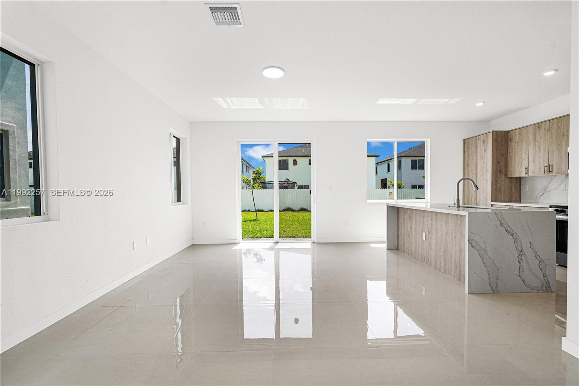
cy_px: 193
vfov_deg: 73.7
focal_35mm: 16
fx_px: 257
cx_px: 290
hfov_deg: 96.7
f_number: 7.1
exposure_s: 1/30
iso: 200
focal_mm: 16
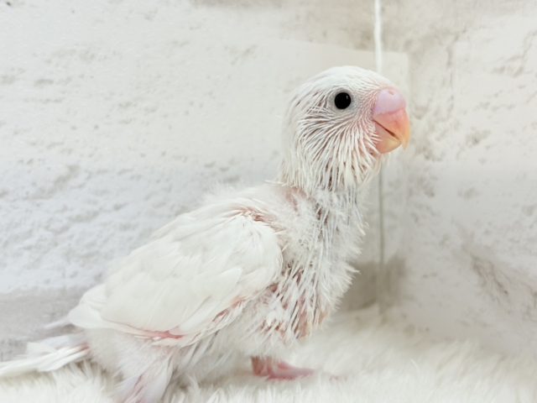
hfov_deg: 36.8
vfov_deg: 28.0
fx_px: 807
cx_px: 268
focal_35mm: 52
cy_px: 202
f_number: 1.6
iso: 50
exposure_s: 1/50
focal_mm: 5.96
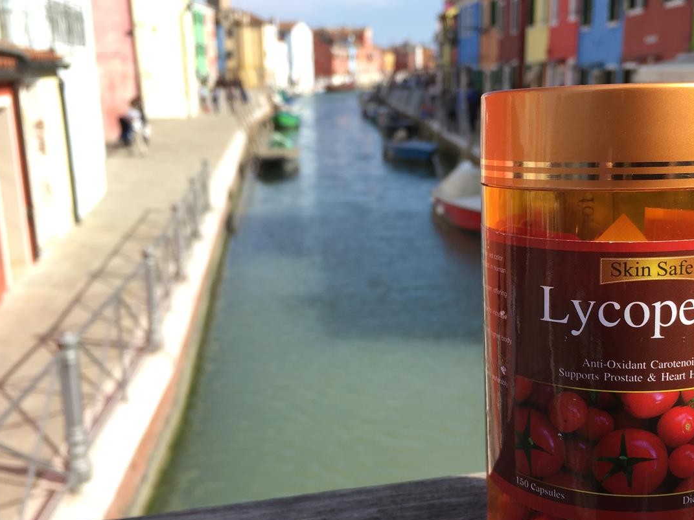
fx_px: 782
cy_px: 288
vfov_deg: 36.8
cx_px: 408
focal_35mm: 39
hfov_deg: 47.7
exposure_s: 1/879
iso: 32
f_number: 2.2
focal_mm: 4.15
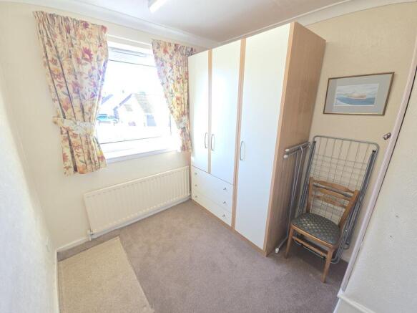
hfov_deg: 106.2
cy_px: 156
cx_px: 208
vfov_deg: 89.9
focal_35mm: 13
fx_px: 157
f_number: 2.2
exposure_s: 1/50
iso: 50
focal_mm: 2.2
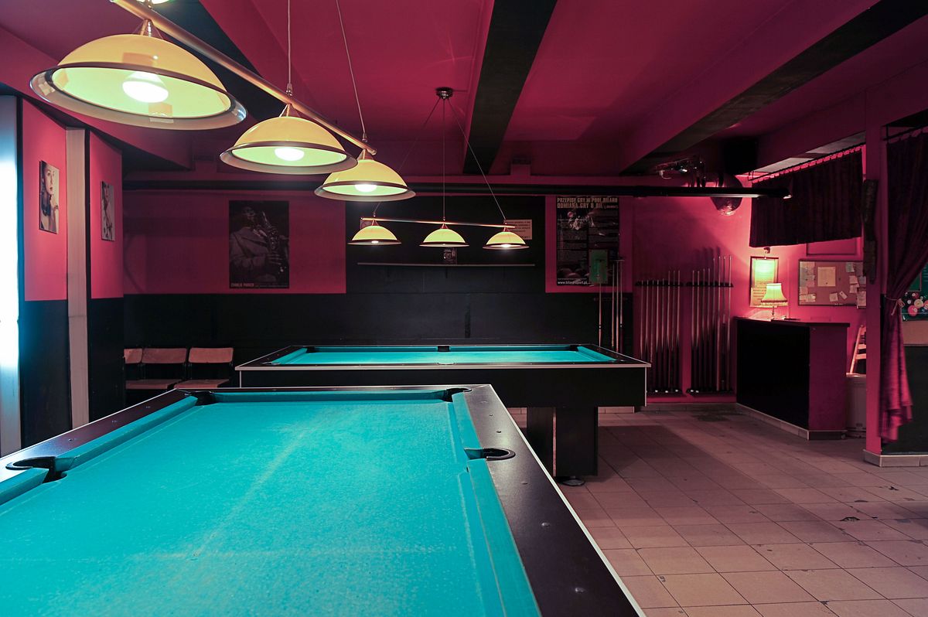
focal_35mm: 24
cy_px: 308
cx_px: 464
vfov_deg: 53.1
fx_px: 618
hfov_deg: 73.8
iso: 200
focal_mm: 24
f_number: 5
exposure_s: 1/3
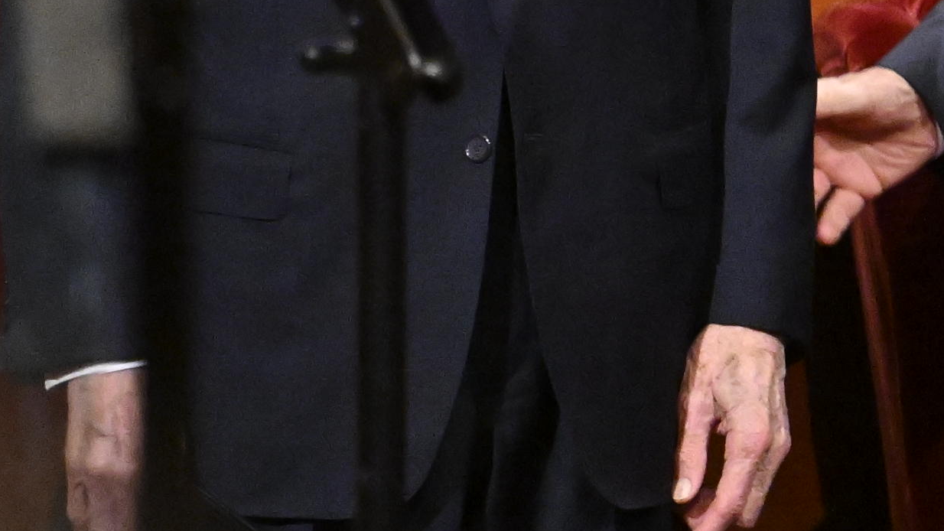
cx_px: 1668
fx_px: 52613
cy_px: -358
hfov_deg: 1.0
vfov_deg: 0.6
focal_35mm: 2102
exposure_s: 1/250
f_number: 4.5
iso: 8000
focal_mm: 400
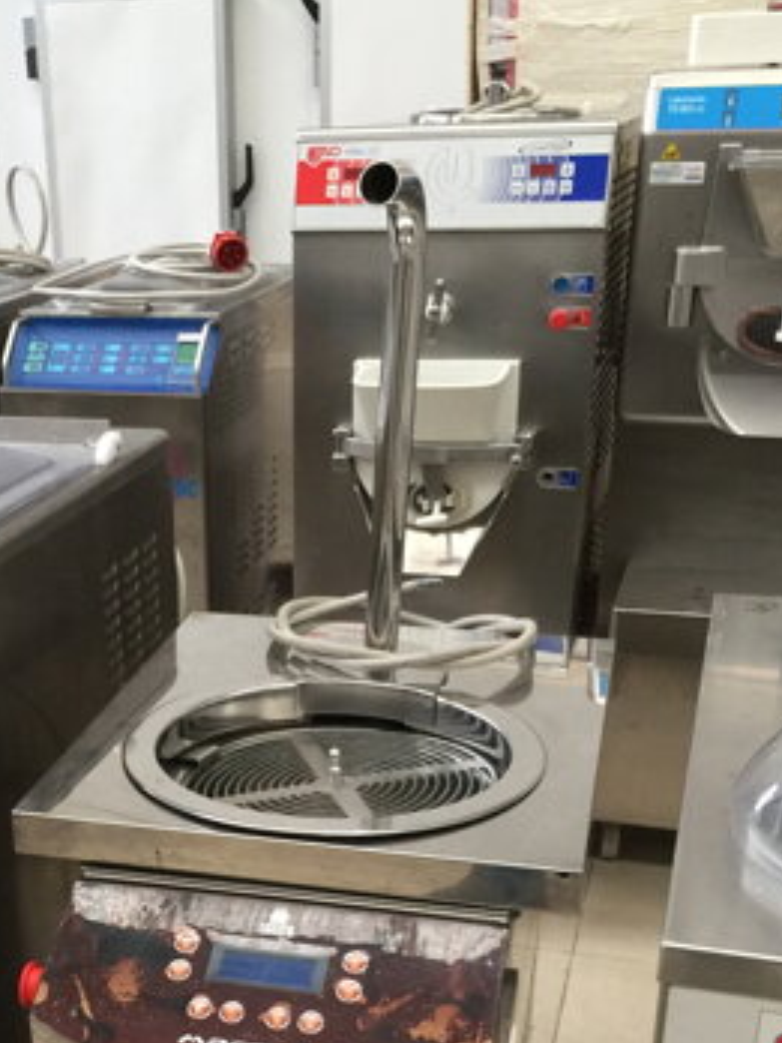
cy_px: 866
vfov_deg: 36.6
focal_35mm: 50
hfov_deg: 28.6
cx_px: 180
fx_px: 1506
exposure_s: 1/17
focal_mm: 4.15
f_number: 2.2
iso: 100
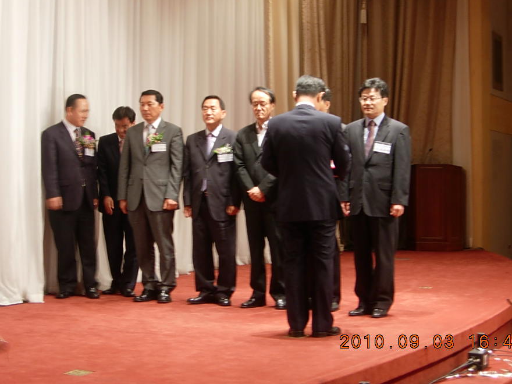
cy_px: 165
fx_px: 1050
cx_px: 251
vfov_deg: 20.7
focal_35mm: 71
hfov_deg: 27.4
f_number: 3.5
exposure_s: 1/6.7
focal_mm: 12.7
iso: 64
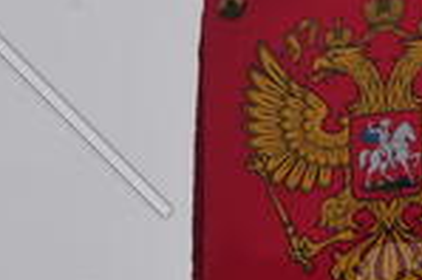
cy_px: 362
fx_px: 1991
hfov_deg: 12.1
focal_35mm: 170
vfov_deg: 8.0
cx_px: 314
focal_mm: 29
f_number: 10
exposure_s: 1/100
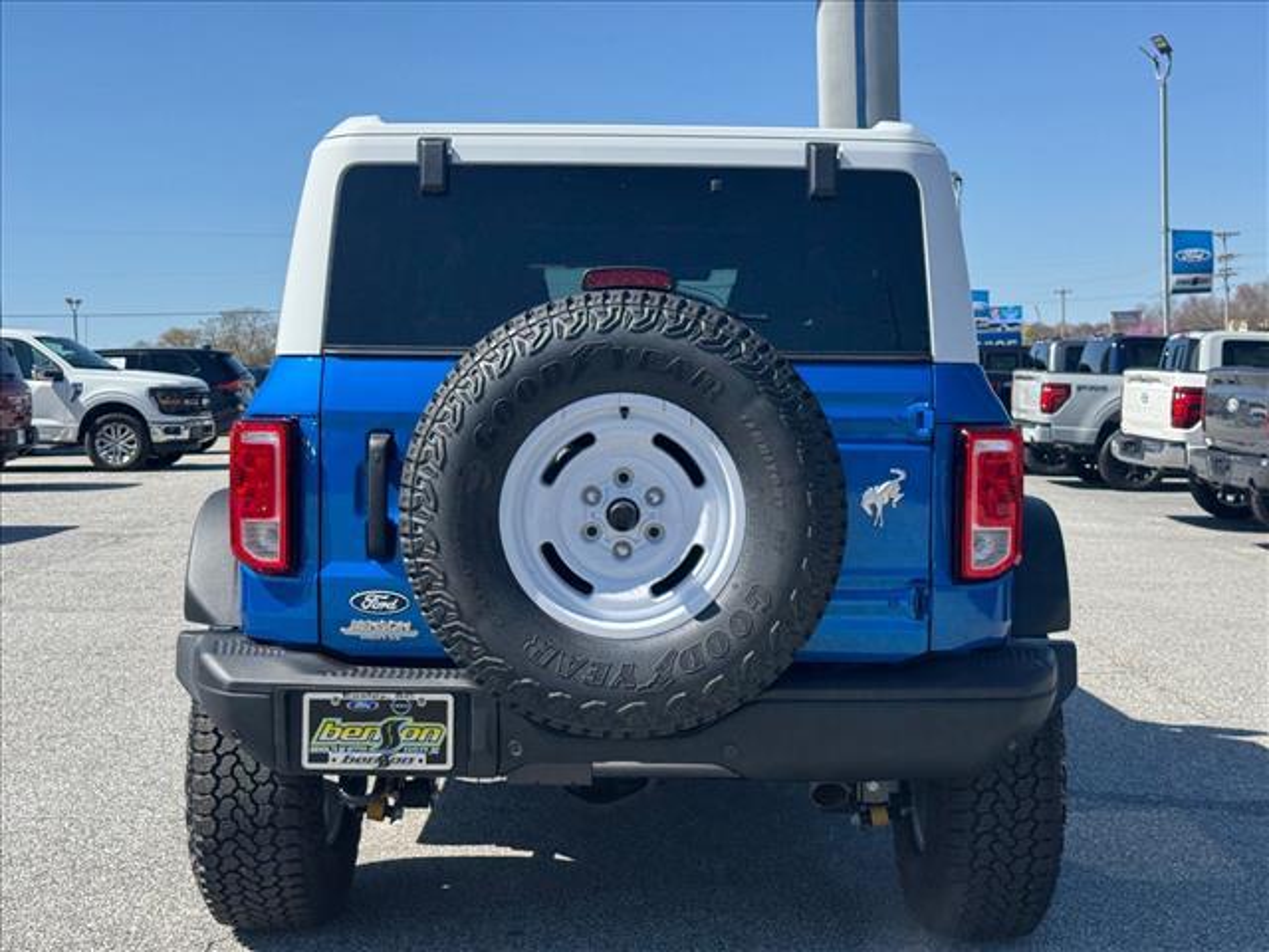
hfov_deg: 39.7
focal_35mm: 48
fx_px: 1760
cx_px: 634
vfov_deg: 30.3
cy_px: 476
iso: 64
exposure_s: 1/3257
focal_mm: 6.76
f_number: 1.78
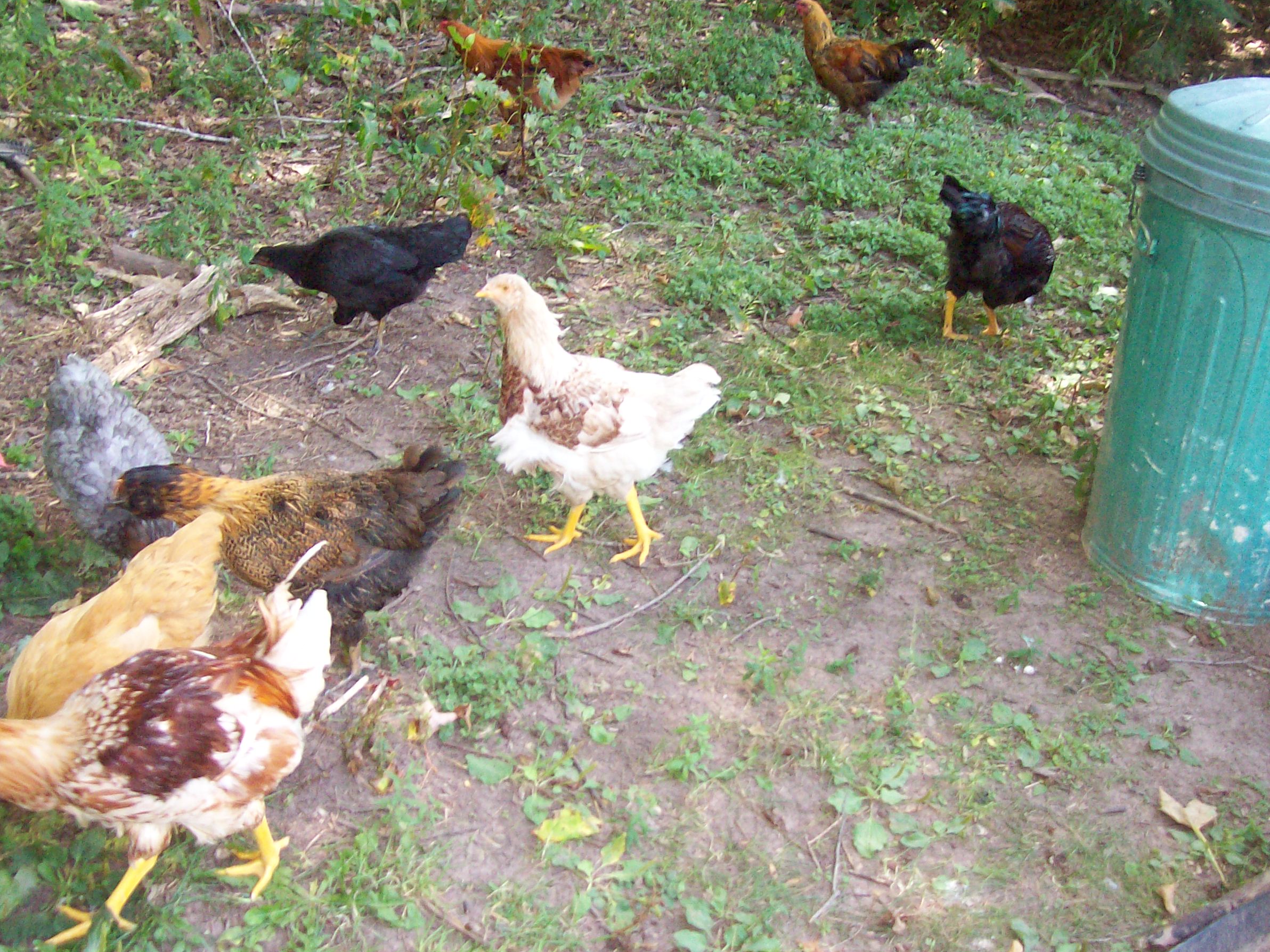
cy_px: 497
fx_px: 1577
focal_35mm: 43
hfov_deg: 43.8
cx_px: 605
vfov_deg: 33.6
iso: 140
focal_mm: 6
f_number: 2.7
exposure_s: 1/98
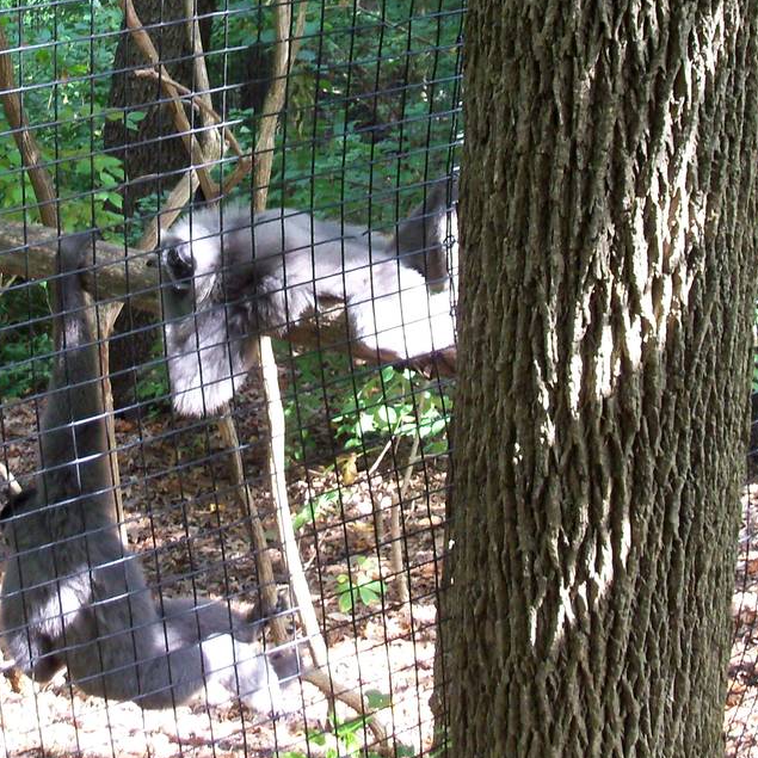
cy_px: 246
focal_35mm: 78
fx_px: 1932
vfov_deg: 22.1
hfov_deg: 22.1
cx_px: 239
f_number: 3
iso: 125
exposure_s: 1/30
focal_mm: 6.3
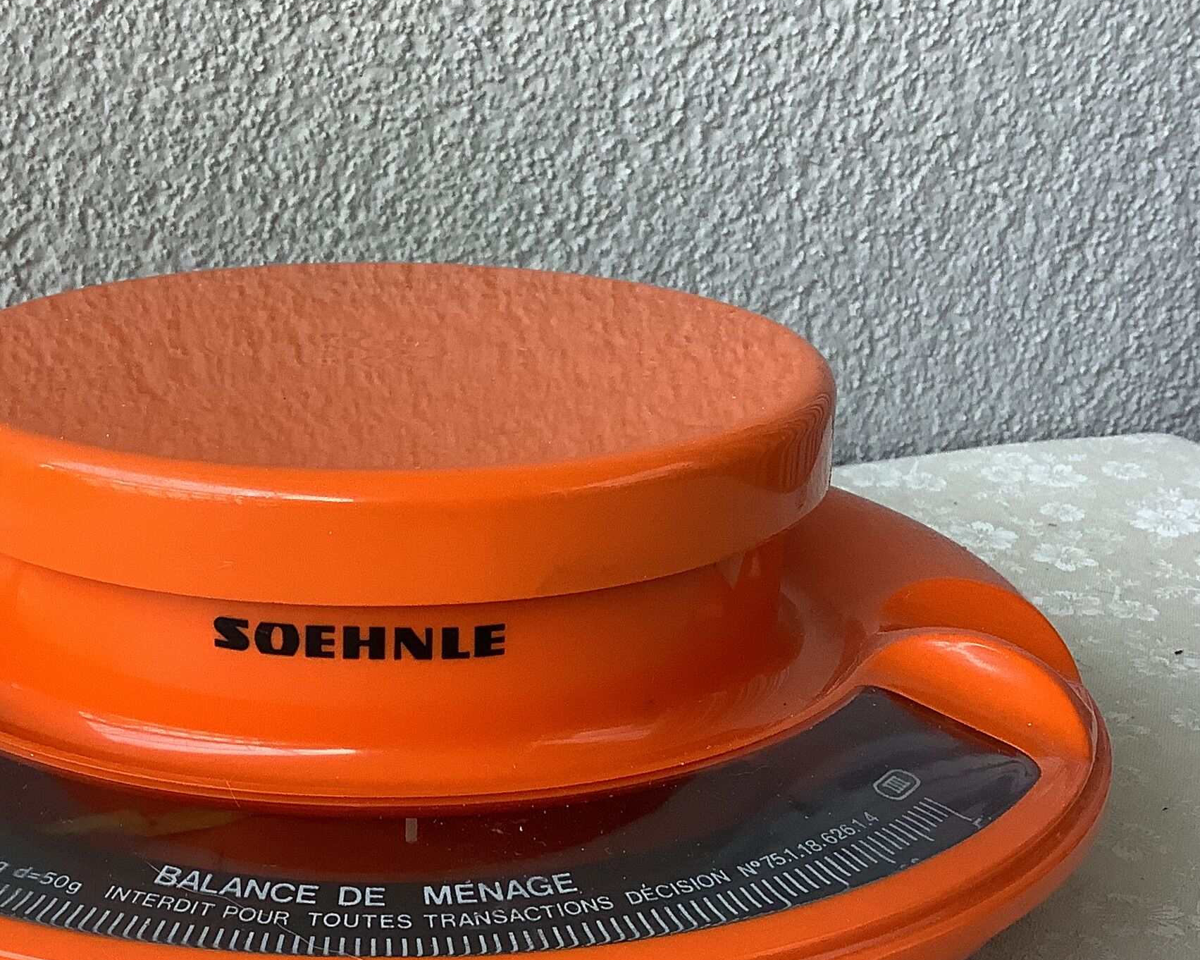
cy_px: 638
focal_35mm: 58
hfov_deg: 32.2
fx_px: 2060
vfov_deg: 26.1
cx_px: 383
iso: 50
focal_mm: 3.3
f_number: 2.4
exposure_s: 1/50
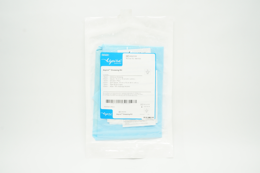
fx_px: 195
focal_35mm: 27
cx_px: 130
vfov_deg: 47.8
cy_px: 86
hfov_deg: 67.4
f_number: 11
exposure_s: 1/15
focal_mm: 18
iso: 400
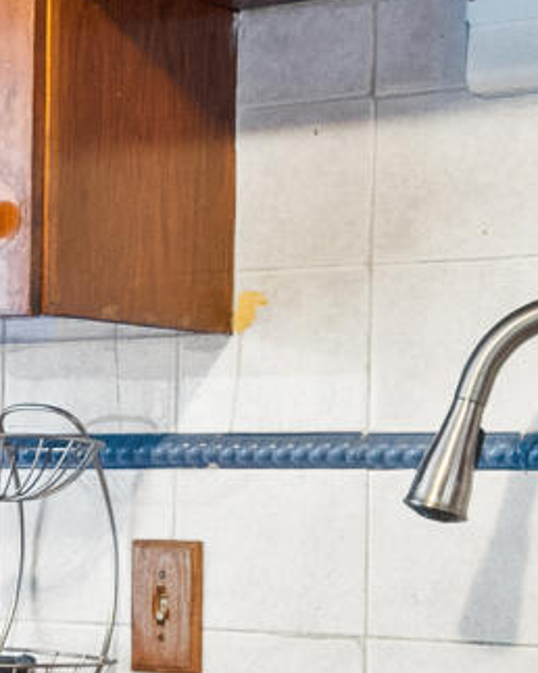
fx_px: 2431
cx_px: -231
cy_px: 615
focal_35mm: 122
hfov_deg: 12.1
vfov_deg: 15.6
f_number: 7.1
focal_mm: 14
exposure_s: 1/2
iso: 800
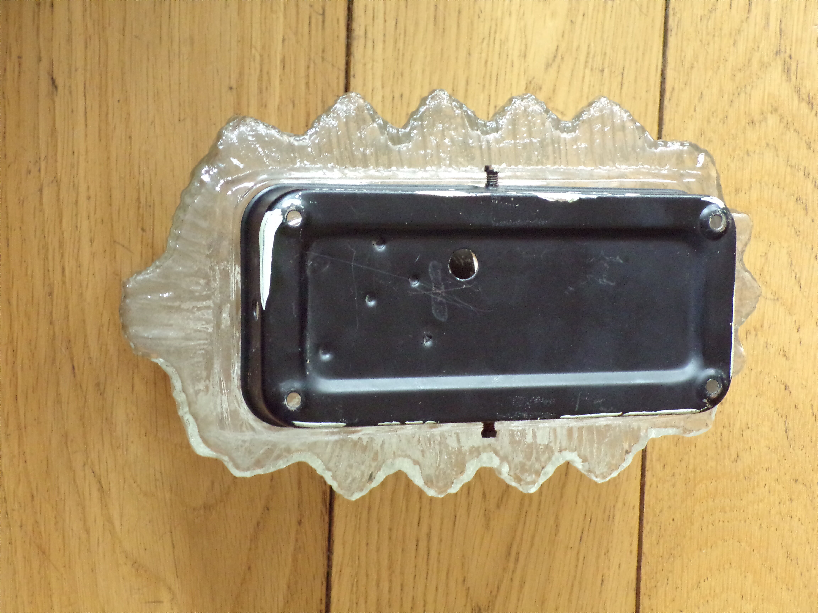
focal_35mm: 56
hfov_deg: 34.3
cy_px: 306
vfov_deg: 26.1
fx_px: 1323
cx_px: 409
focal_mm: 10.1
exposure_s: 1/17
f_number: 3.7
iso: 639
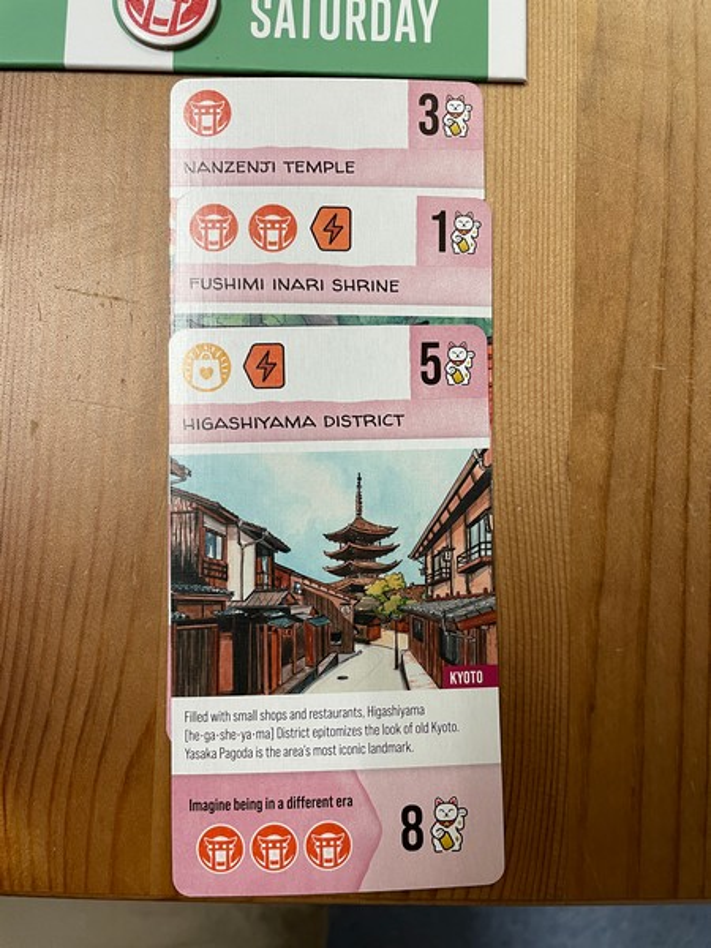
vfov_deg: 67.3
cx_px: 356
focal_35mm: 26
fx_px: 712
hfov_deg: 53.1
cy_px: 474
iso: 100
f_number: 1.6
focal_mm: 4.2
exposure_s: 1/60
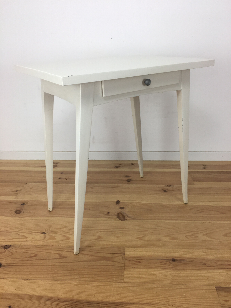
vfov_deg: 61.7
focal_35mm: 29
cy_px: 154
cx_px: 116
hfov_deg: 48.2
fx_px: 258
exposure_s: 1/50
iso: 32
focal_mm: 4.15
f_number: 2.2
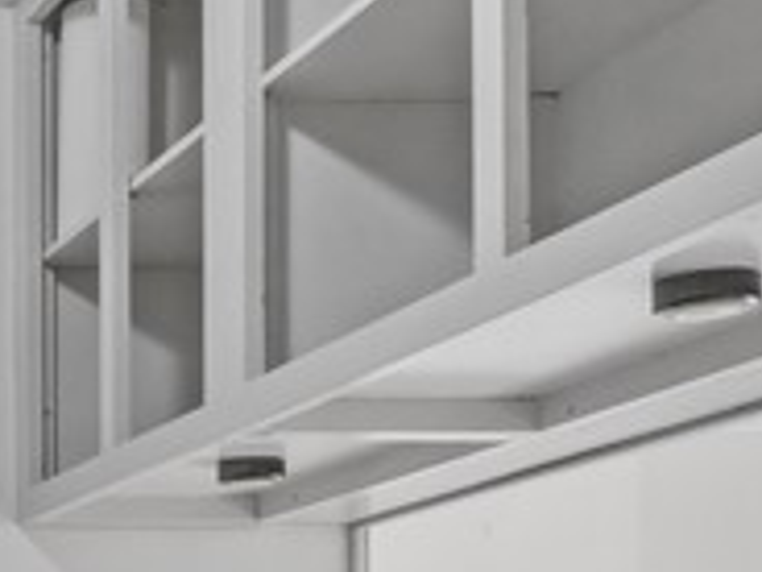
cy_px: 912
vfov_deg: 15.1
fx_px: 1959
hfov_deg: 17.6
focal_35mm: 89
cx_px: -629
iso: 400
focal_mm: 8
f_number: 7.1
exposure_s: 1/6
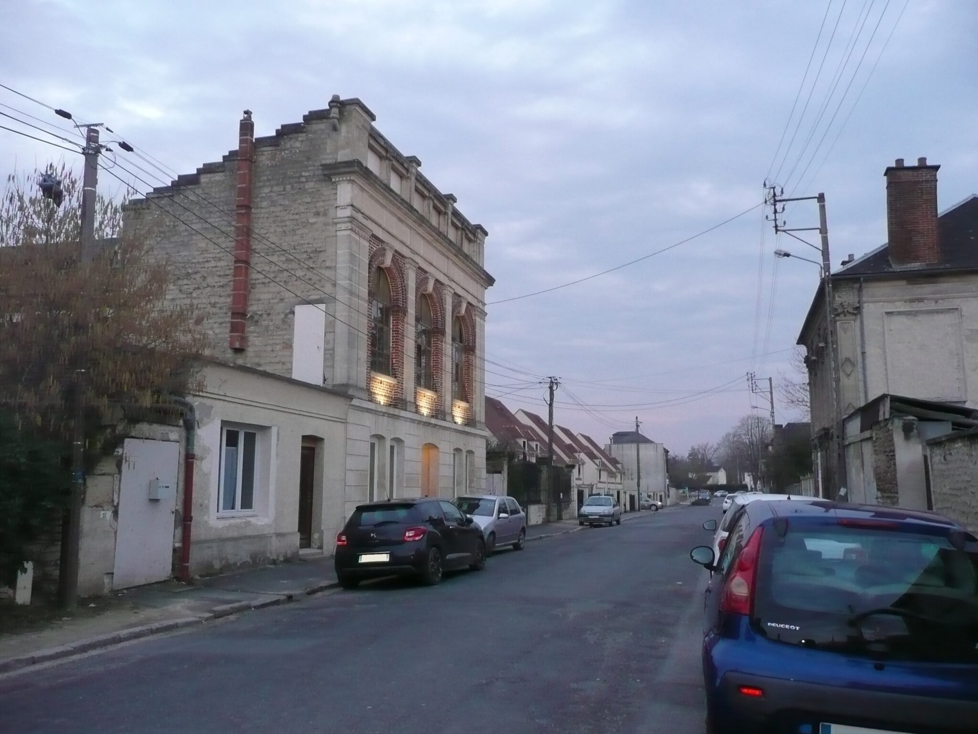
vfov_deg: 49.7
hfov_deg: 63.4
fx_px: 791
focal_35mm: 28
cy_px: 367
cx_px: 489
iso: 320
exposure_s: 1/30
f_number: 3.3
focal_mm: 4.6
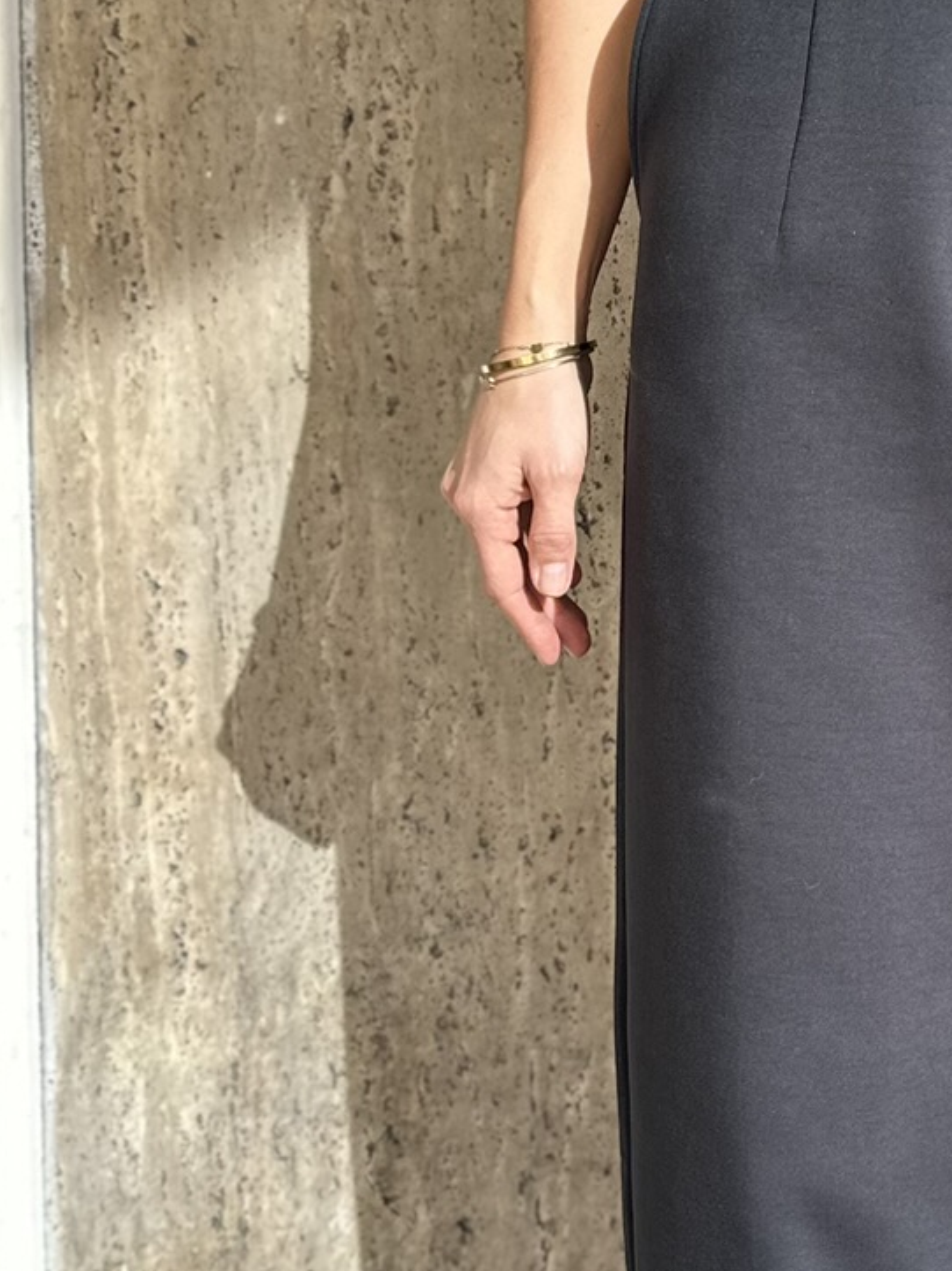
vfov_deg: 28.6
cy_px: 608
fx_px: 2494
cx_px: 1061
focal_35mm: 68
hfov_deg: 20.5
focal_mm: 6.86
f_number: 1.78
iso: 80
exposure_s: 1/172
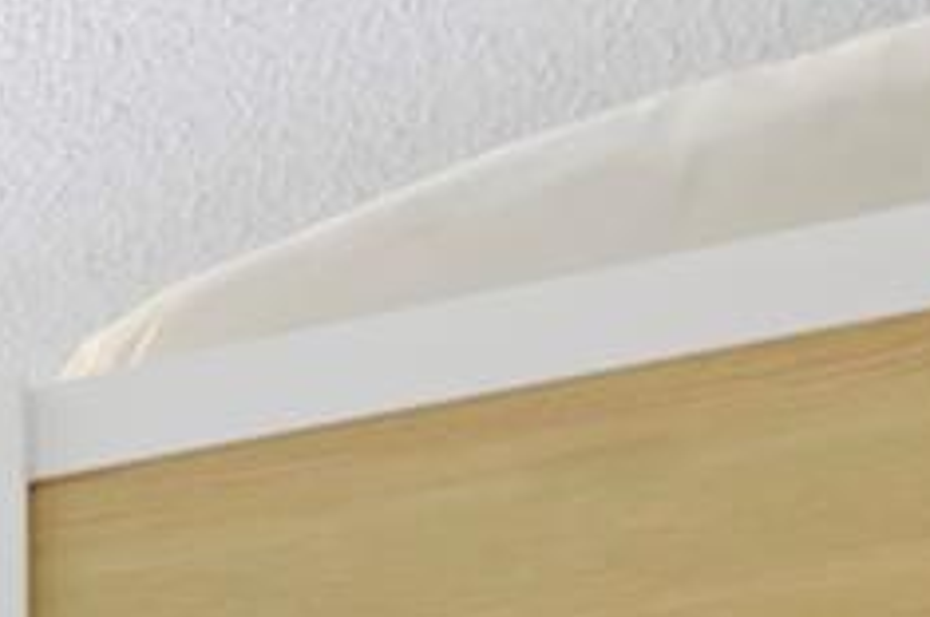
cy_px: 1851
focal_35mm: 112
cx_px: -1801
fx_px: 2900
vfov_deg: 9.5
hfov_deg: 11.4
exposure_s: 1/20
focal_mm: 11
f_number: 9
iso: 250
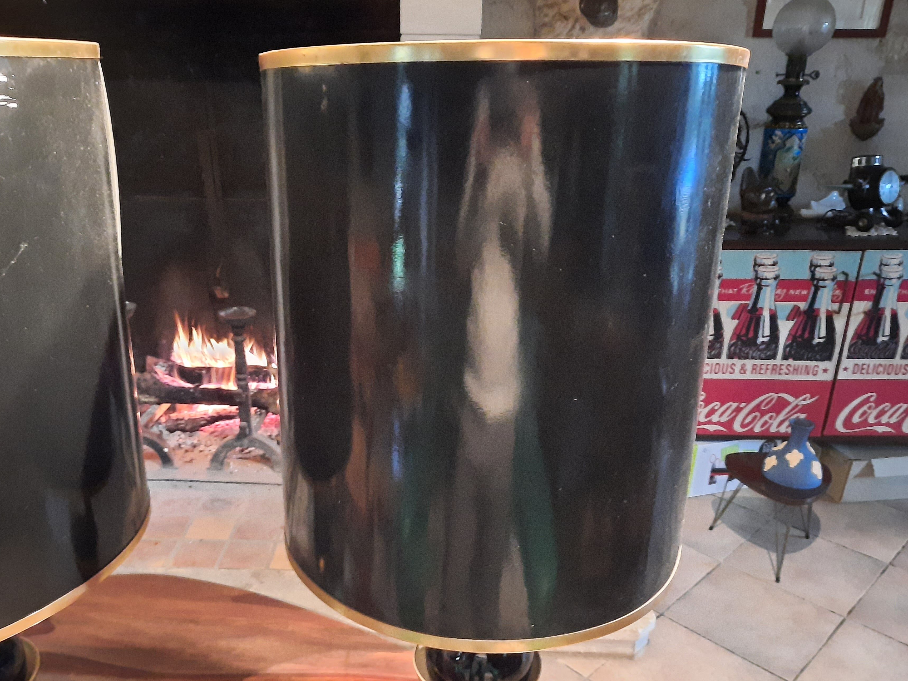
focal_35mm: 29
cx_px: 414
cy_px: 382
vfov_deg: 48.1
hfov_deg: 61.6
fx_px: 761
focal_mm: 4.6
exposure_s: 1/17
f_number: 2
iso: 1250
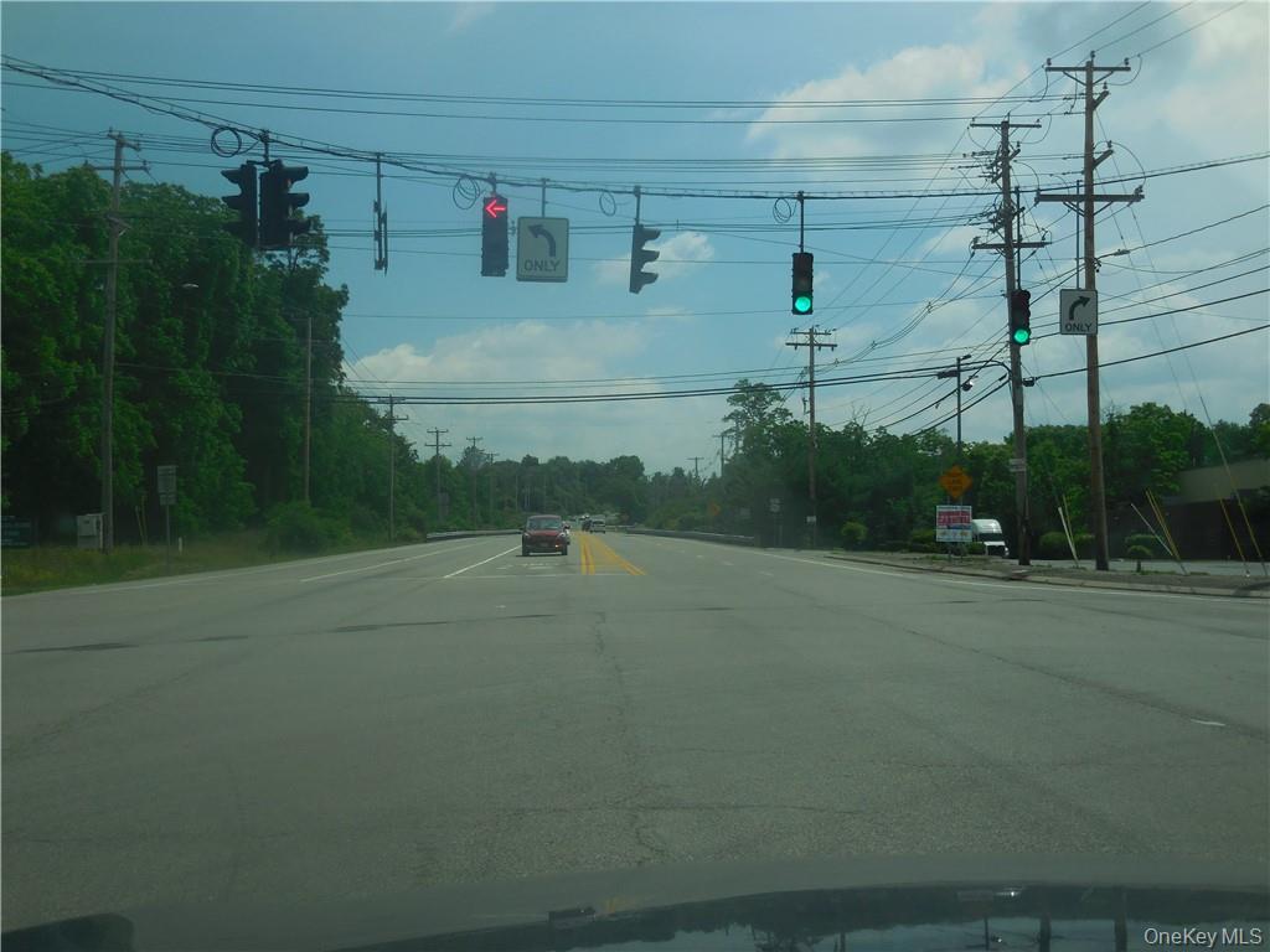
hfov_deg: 42.1
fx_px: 1651
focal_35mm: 45
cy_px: 476
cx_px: 635
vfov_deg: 32.2
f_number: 8.4
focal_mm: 8.1
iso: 125
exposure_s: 1/640
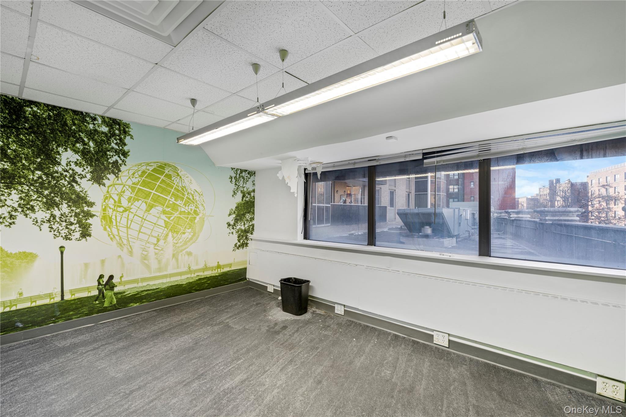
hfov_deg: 104.3
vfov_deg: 81.2
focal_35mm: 14
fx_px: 243
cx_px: 313
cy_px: 208
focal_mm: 14
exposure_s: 1/4
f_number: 8
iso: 100
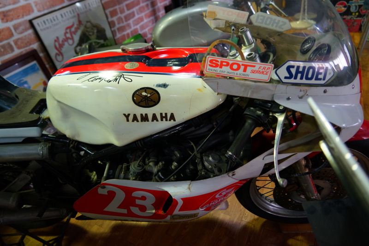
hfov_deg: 73.7
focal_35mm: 24
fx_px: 246
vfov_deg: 53.2
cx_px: 184
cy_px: 123
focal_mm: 24
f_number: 4
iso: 2000
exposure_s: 1/60
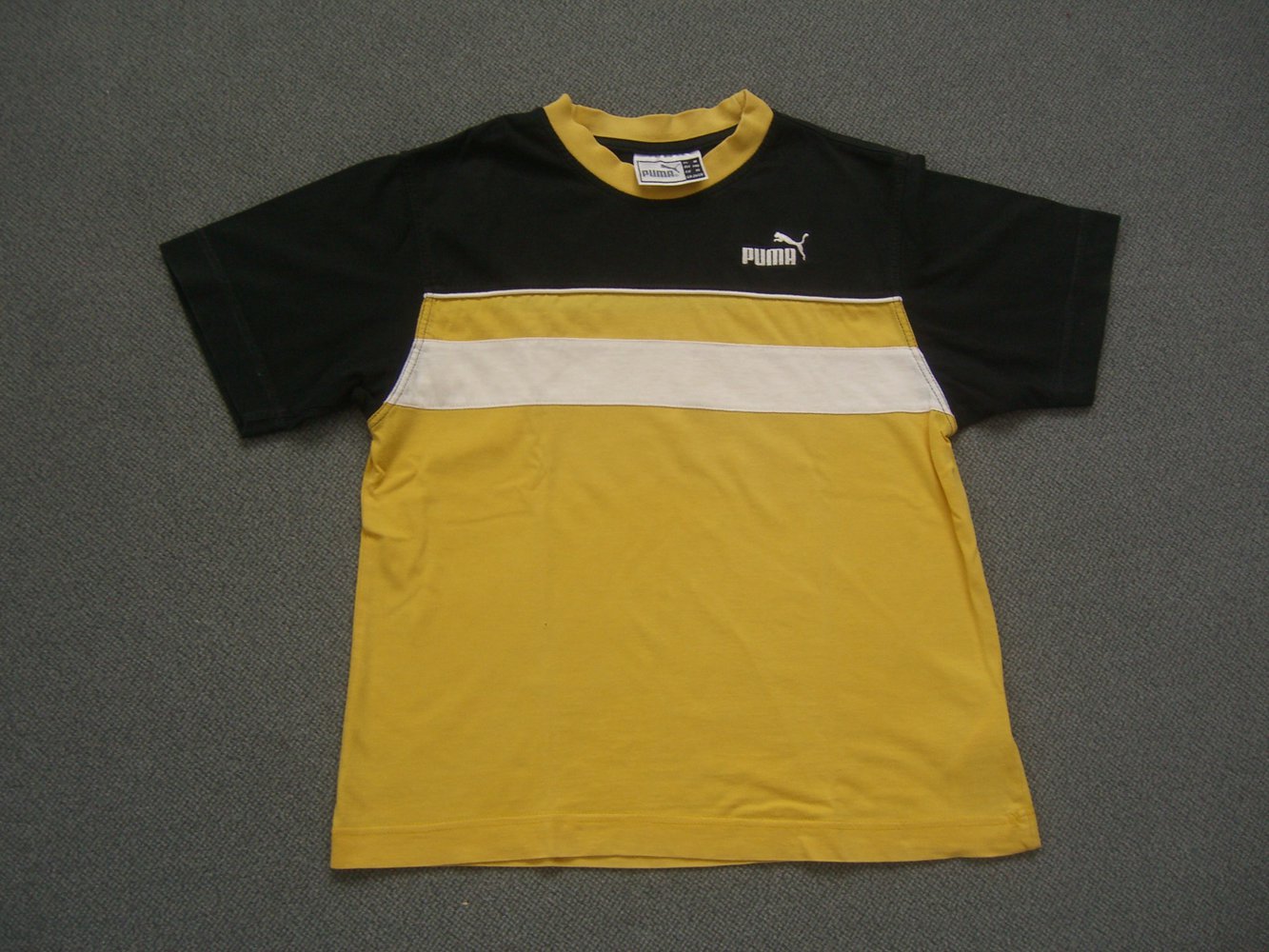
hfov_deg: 49.0
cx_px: 634
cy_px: 476
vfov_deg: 37.7
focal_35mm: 38
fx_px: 1393
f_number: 2.8
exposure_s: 1/30
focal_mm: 7.9
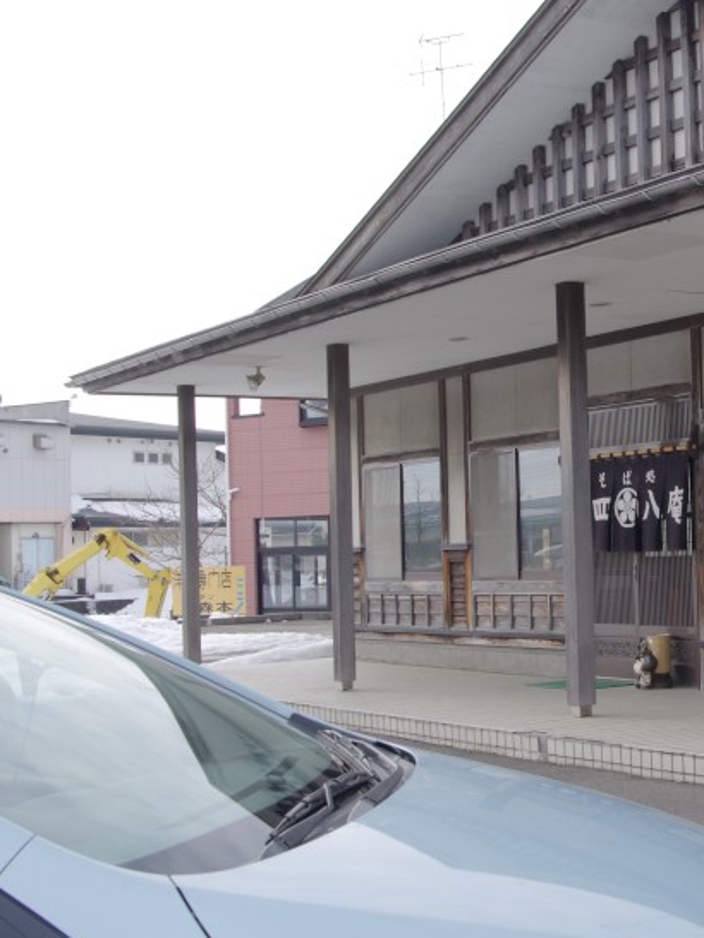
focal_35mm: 62
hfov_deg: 23.1
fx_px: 1680
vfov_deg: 31.2
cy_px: 468
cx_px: 625
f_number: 9
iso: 200
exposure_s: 1/100
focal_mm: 28
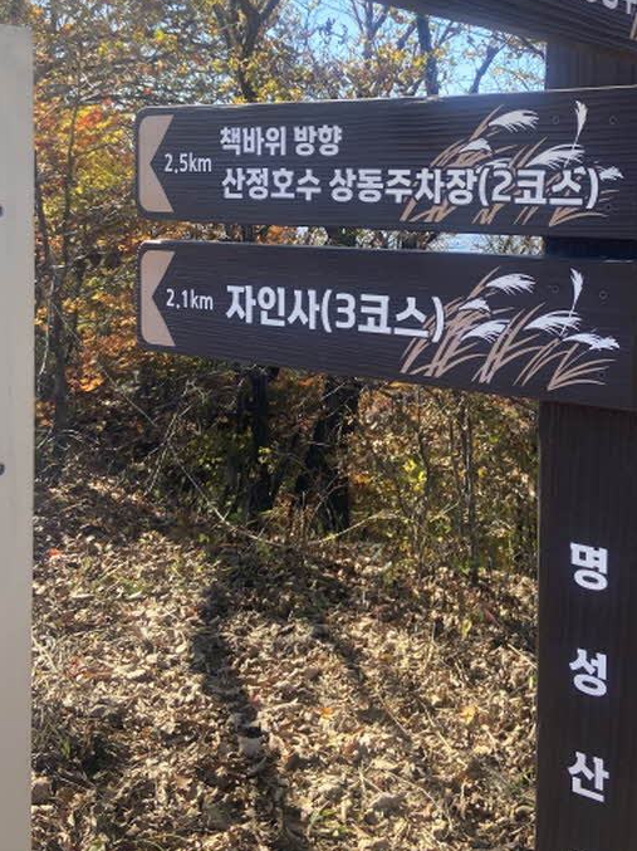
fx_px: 1007
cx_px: 418
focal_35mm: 41
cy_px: 272
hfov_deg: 34.8
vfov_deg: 45.0
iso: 32
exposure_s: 1/706
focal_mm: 4.25
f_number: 1.8
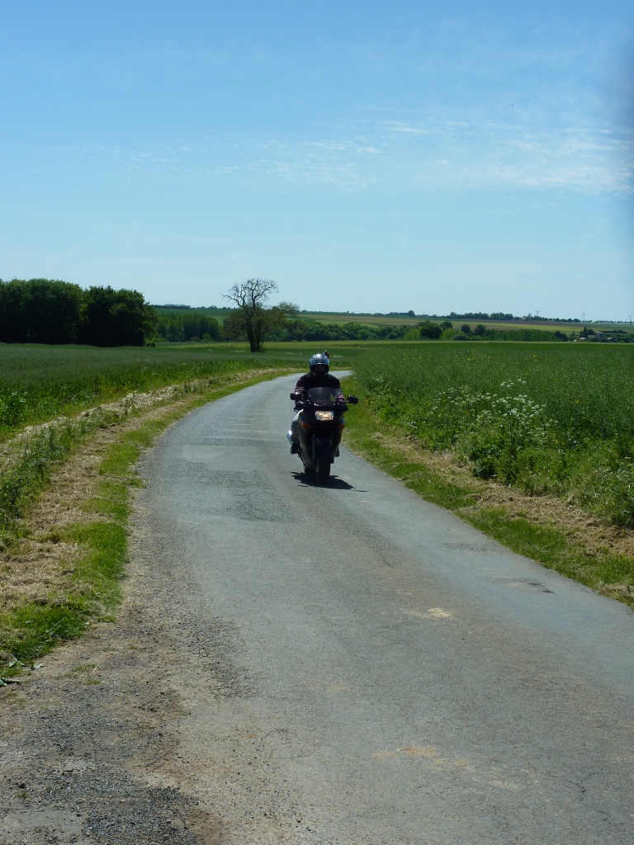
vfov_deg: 32.7
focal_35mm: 59
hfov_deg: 24.8
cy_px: 422
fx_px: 1441
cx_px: 317
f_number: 5.6
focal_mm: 9.7
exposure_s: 1/640
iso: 80
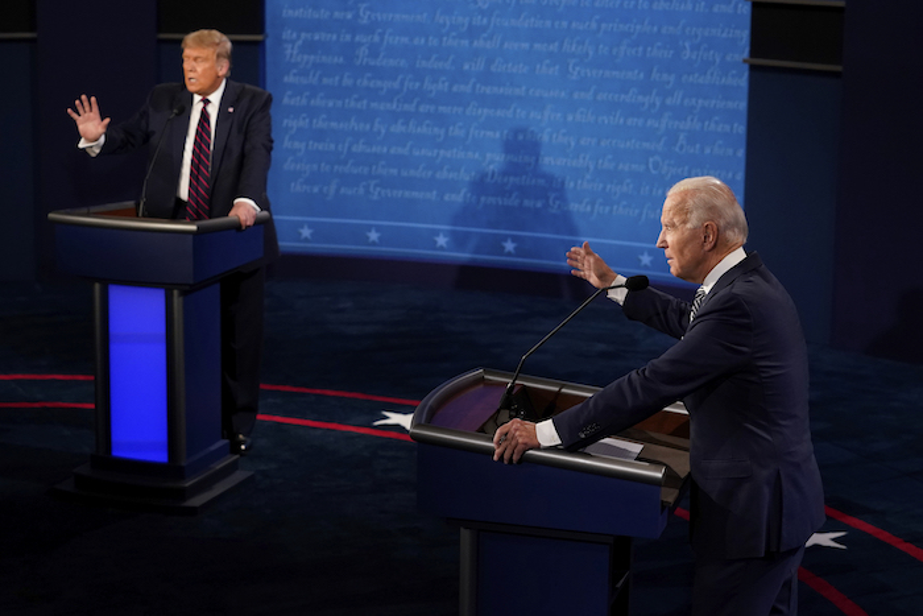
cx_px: 462
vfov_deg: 19.5
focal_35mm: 70
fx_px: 1795
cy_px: 308
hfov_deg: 28.8
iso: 3200
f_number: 4
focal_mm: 70
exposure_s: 1/250
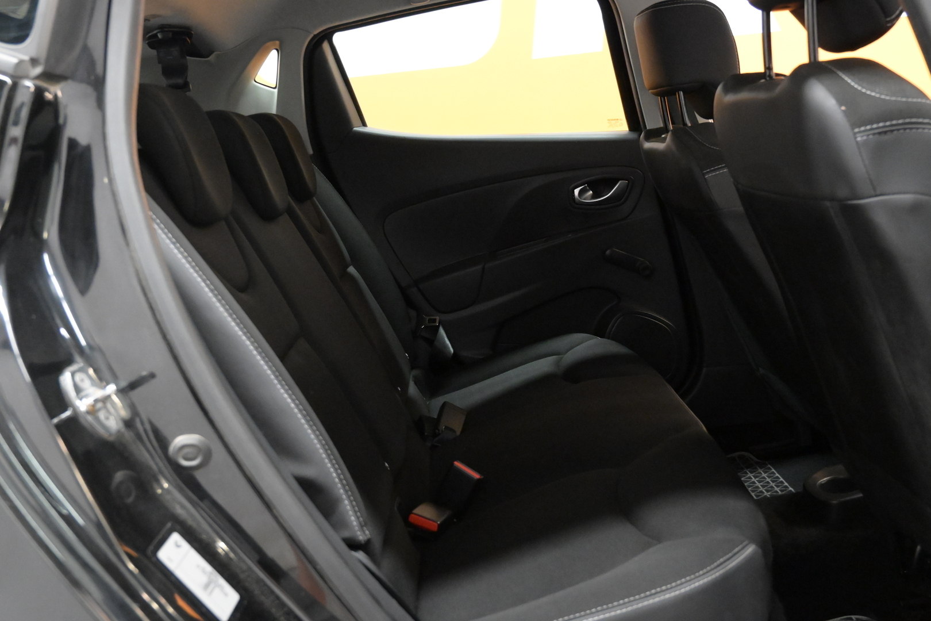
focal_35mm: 36
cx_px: 466
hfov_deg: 53.1
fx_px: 931
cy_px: 310
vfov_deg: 36.9
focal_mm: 24
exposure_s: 1/80
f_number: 4.5
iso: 6400
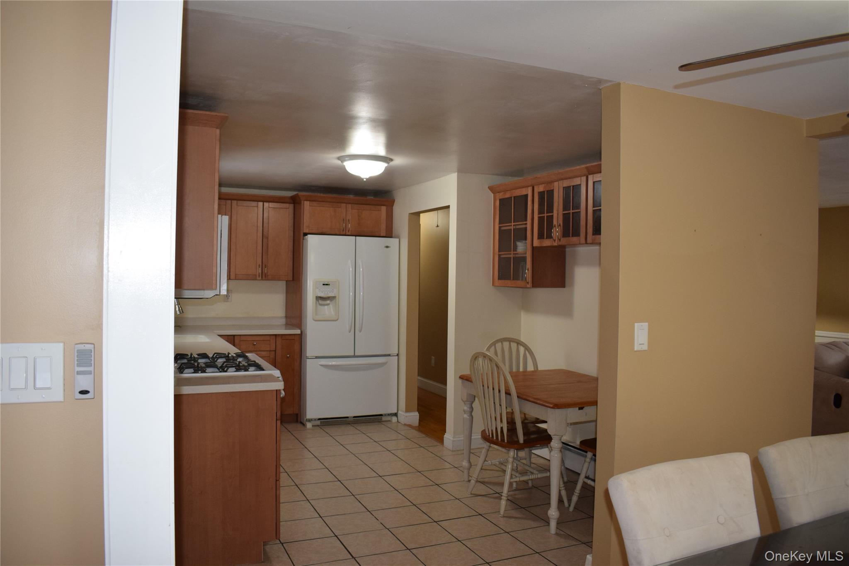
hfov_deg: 67.4
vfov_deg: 47.9
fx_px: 637
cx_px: 424
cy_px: 283
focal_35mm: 27
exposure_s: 1/100
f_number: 5
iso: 800
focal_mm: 18
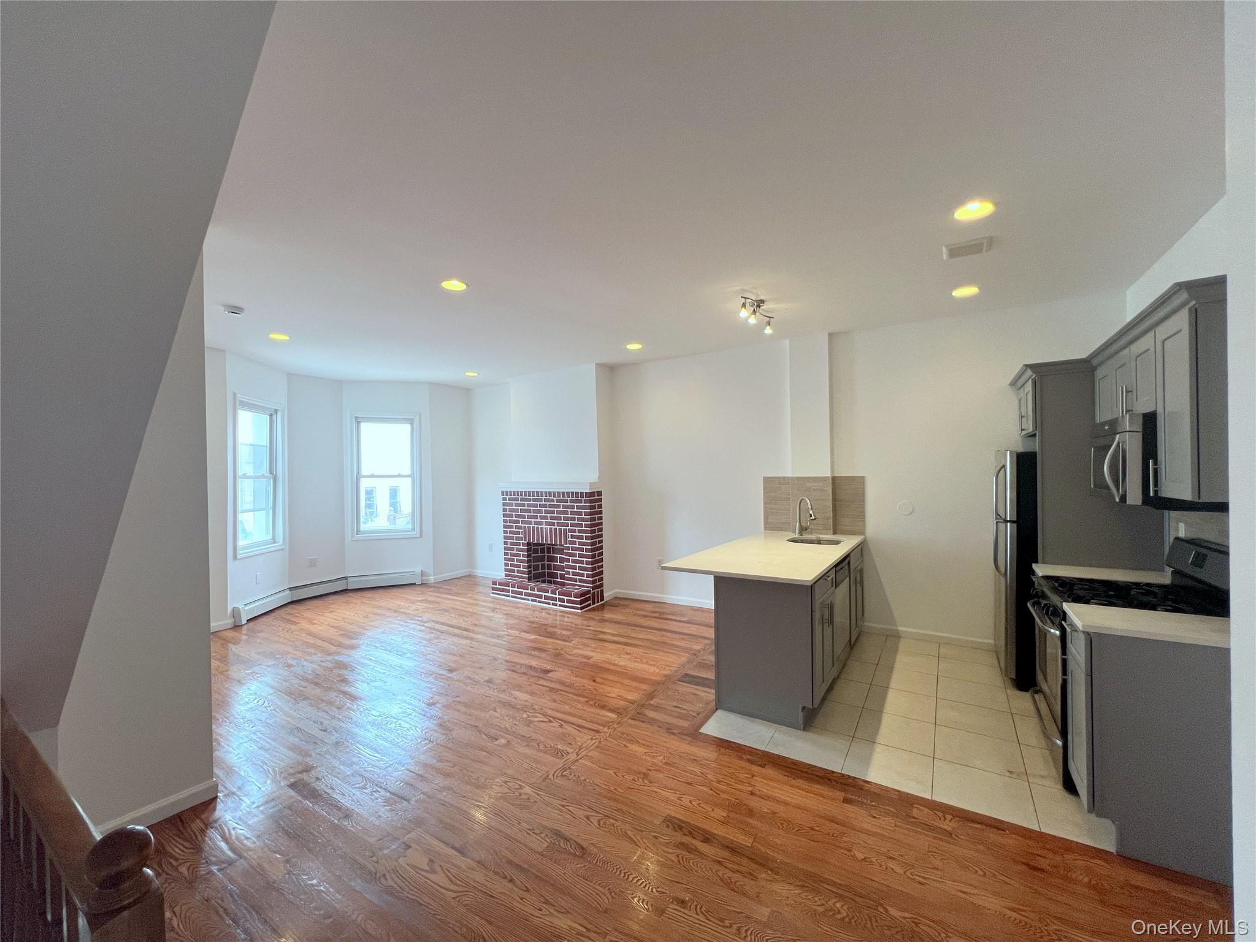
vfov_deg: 89.9
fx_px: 472
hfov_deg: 106.2
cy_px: 471
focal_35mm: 13
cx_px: 628
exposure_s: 1/120
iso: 125
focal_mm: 1.57
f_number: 1.8
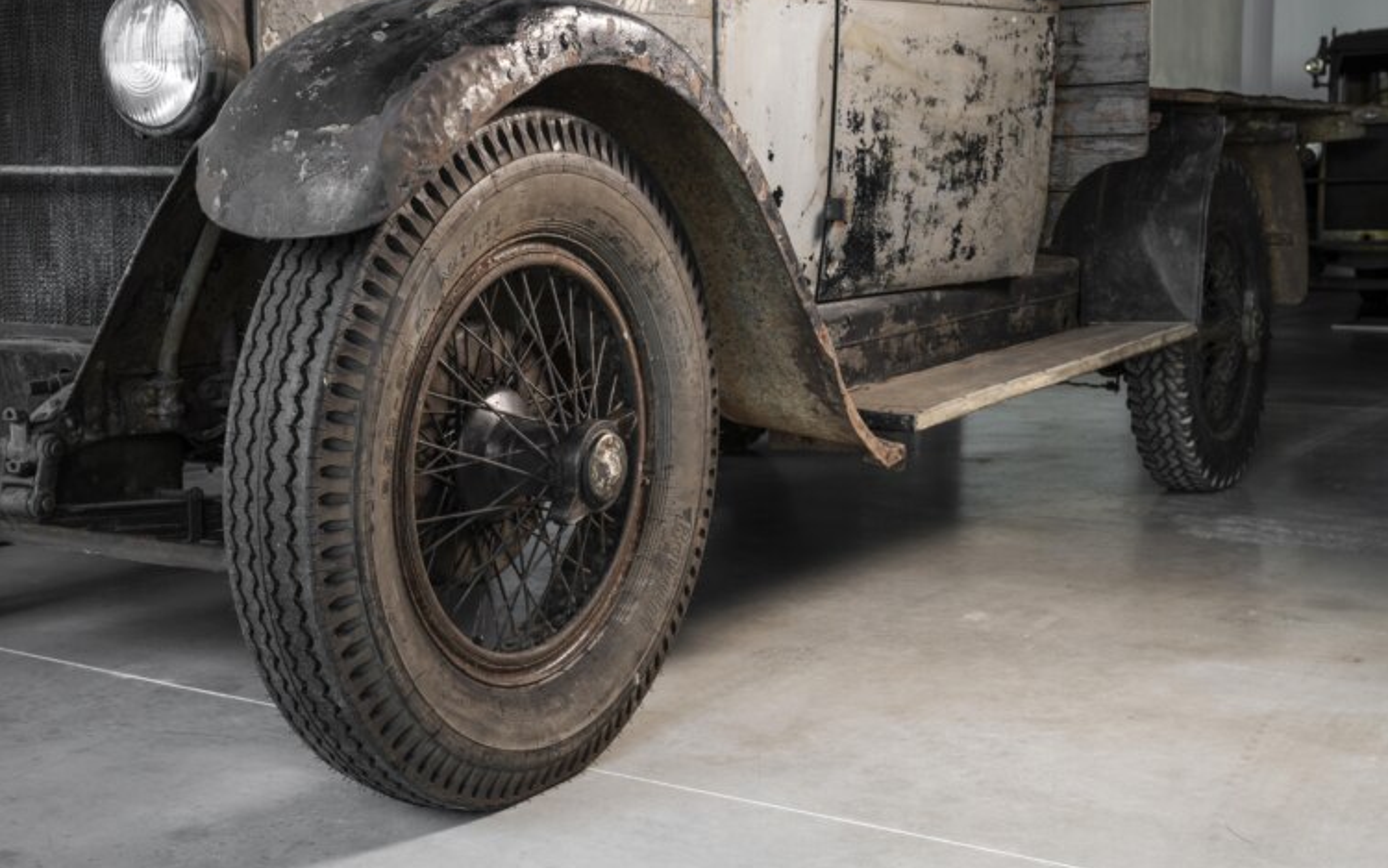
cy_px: 398
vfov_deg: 26.9
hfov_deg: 41.8
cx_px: 679
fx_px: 1816
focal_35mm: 48
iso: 100
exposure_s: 1
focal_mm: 46
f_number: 9
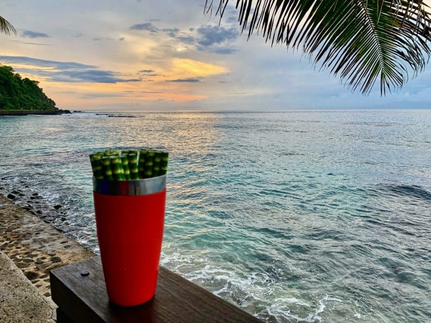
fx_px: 324
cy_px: 162
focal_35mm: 26
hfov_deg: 67.3
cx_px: 216
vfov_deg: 53.1
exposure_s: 1/546
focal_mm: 4.25
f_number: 1.8
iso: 25
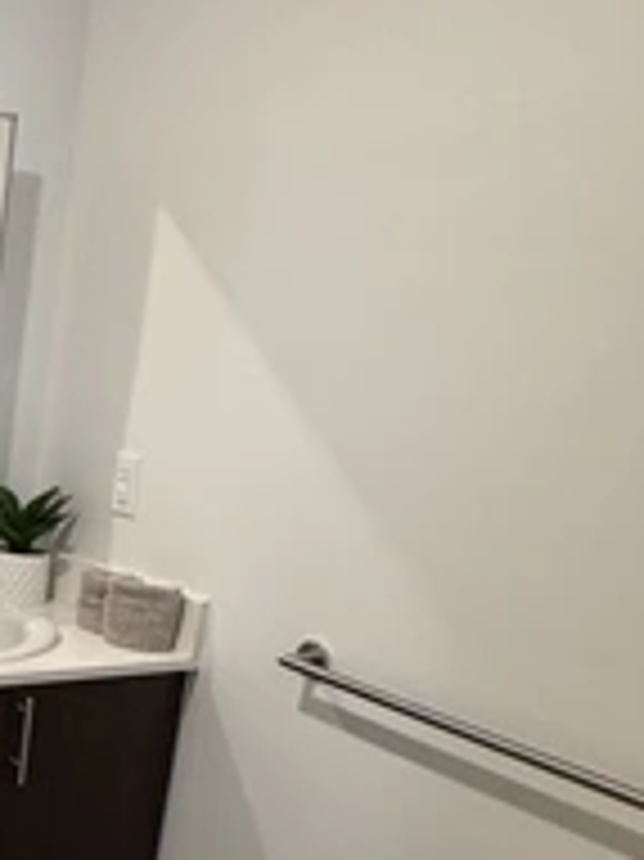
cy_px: 666
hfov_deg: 27.2
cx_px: -207
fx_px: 1093
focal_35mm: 44
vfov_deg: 41.4
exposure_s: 1/120
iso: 250
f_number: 2.2
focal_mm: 2.22
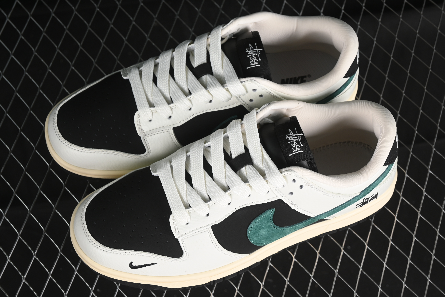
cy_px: 148
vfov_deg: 18.2
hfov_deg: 27.0
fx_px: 927
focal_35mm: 75
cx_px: 222
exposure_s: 1/60
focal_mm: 50
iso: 160
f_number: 6.3
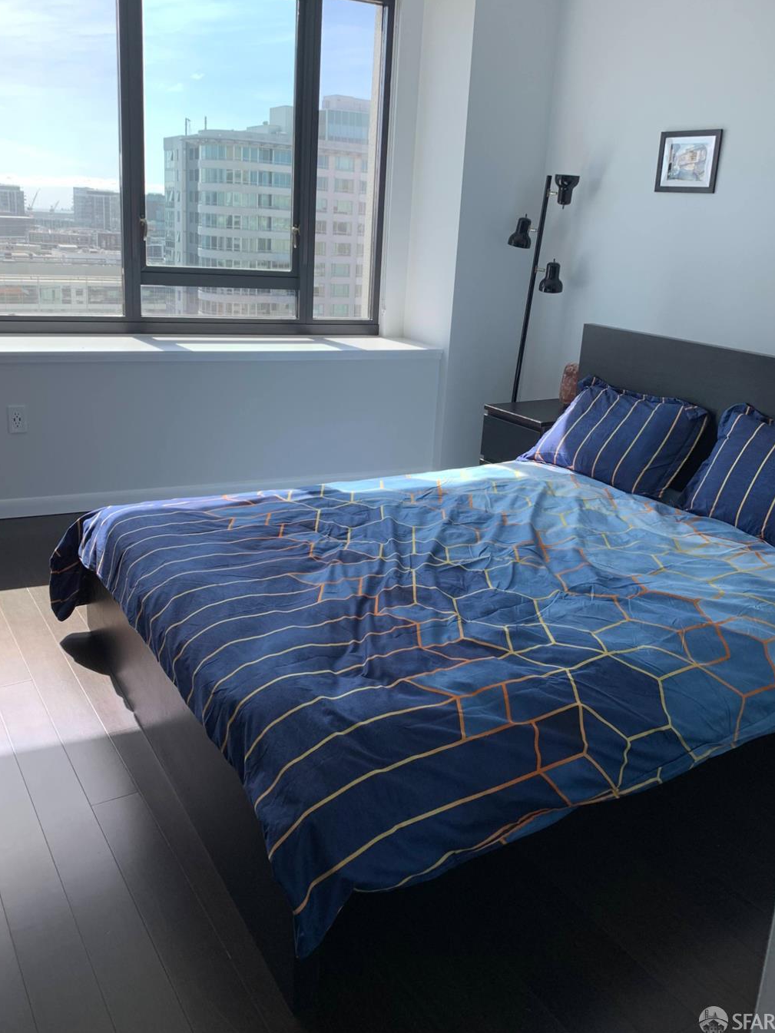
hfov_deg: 48.2
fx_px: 866
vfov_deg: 61.5
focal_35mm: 29
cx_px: 388
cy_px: 462
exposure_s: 1/121
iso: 40
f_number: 1.8
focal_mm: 4.25
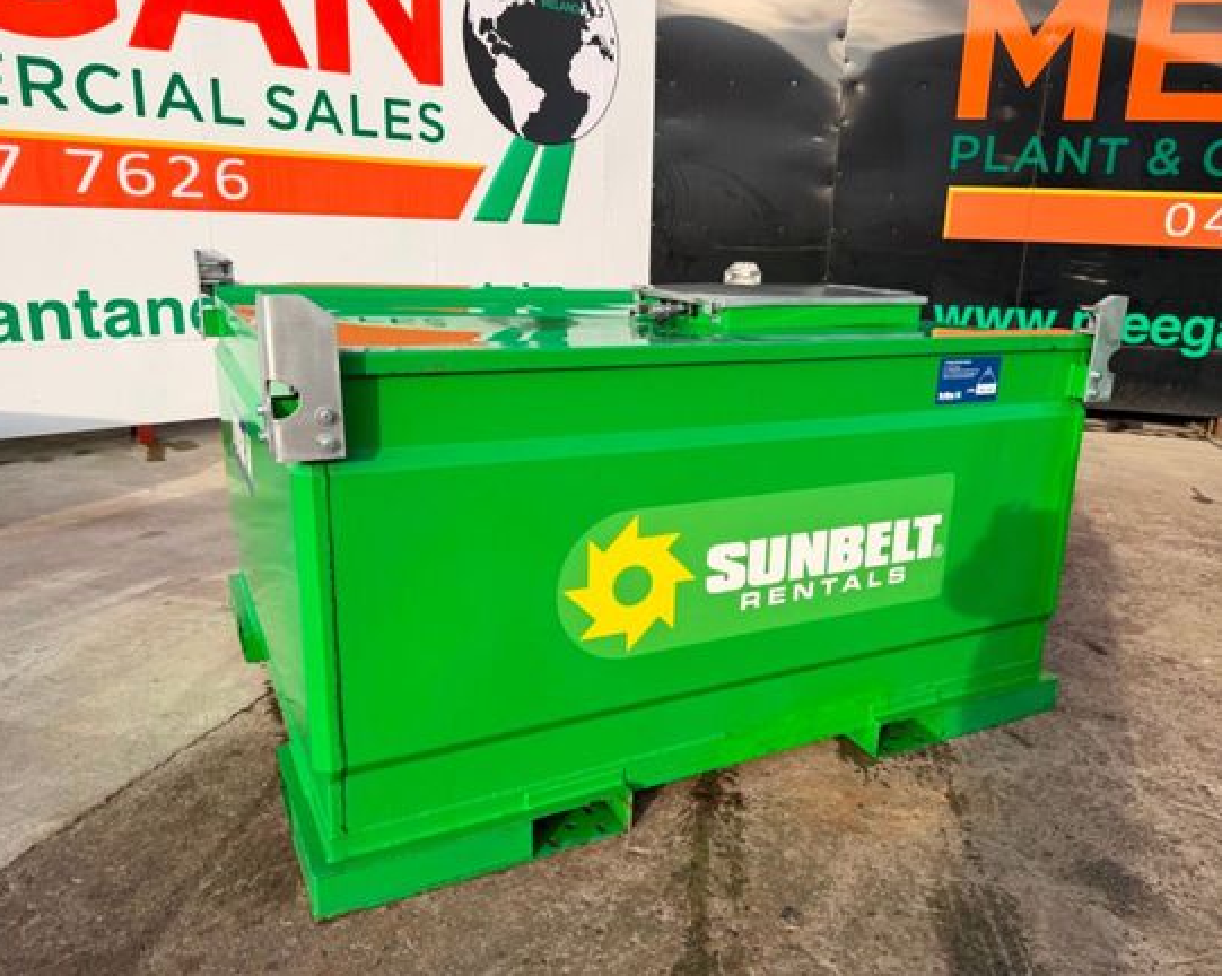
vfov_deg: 54.9
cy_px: 481
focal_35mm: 26
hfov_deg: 65.9
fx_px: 940
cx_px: 664
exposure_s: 1/2299
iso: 80
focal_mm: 6.76
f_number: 1.78
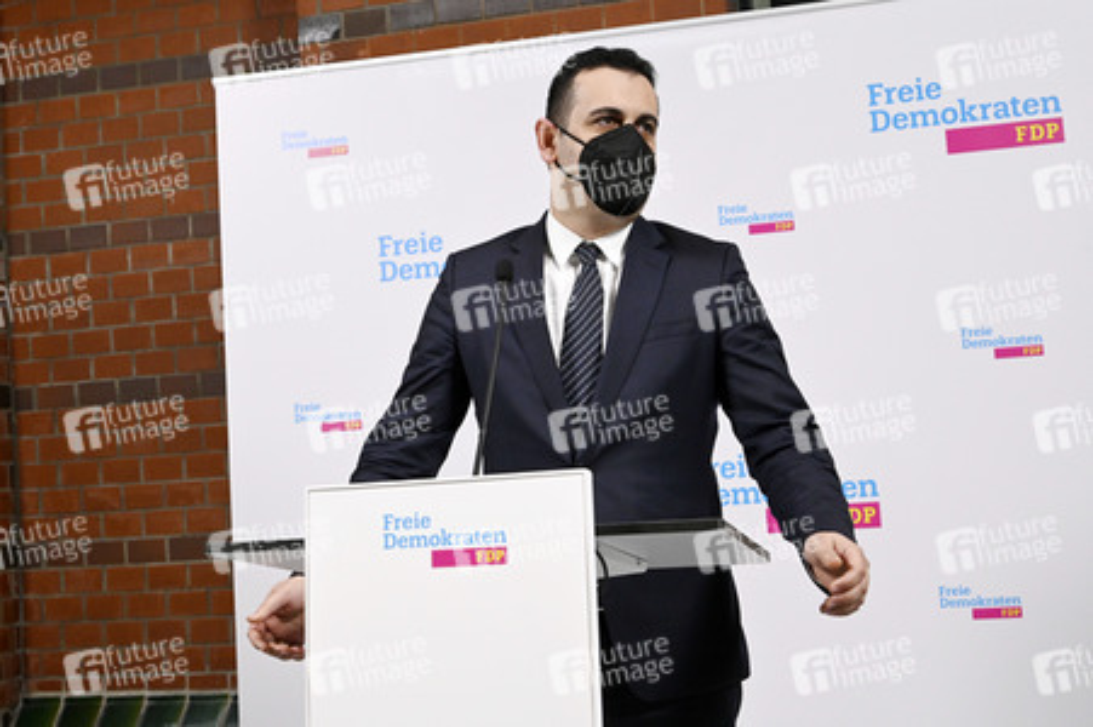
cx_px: 546
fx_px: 1487
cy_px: 364
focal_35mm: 49
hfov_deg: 40.4
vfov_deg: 27.5
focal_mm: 49
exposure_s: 1/320
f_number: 6.3
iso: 4000
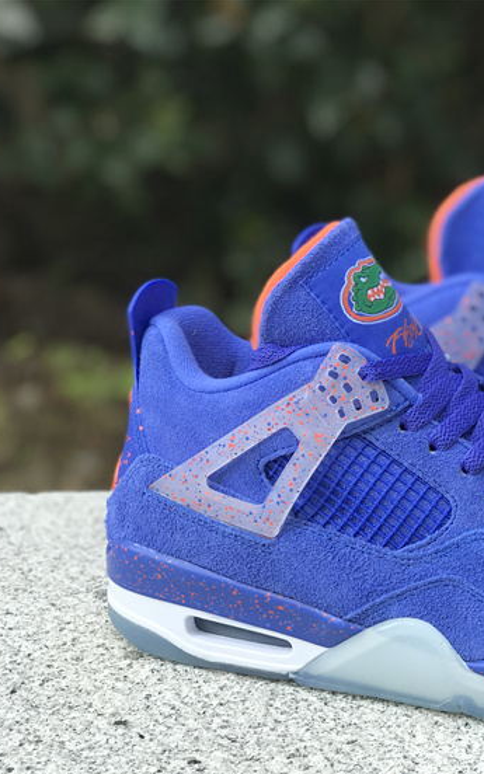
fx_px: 1709
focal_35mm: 81
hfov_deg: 15.8
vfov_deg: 25.5
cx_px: 499
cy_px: 388
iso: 20
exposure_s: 1/100
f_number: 2.8
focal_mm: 6.6
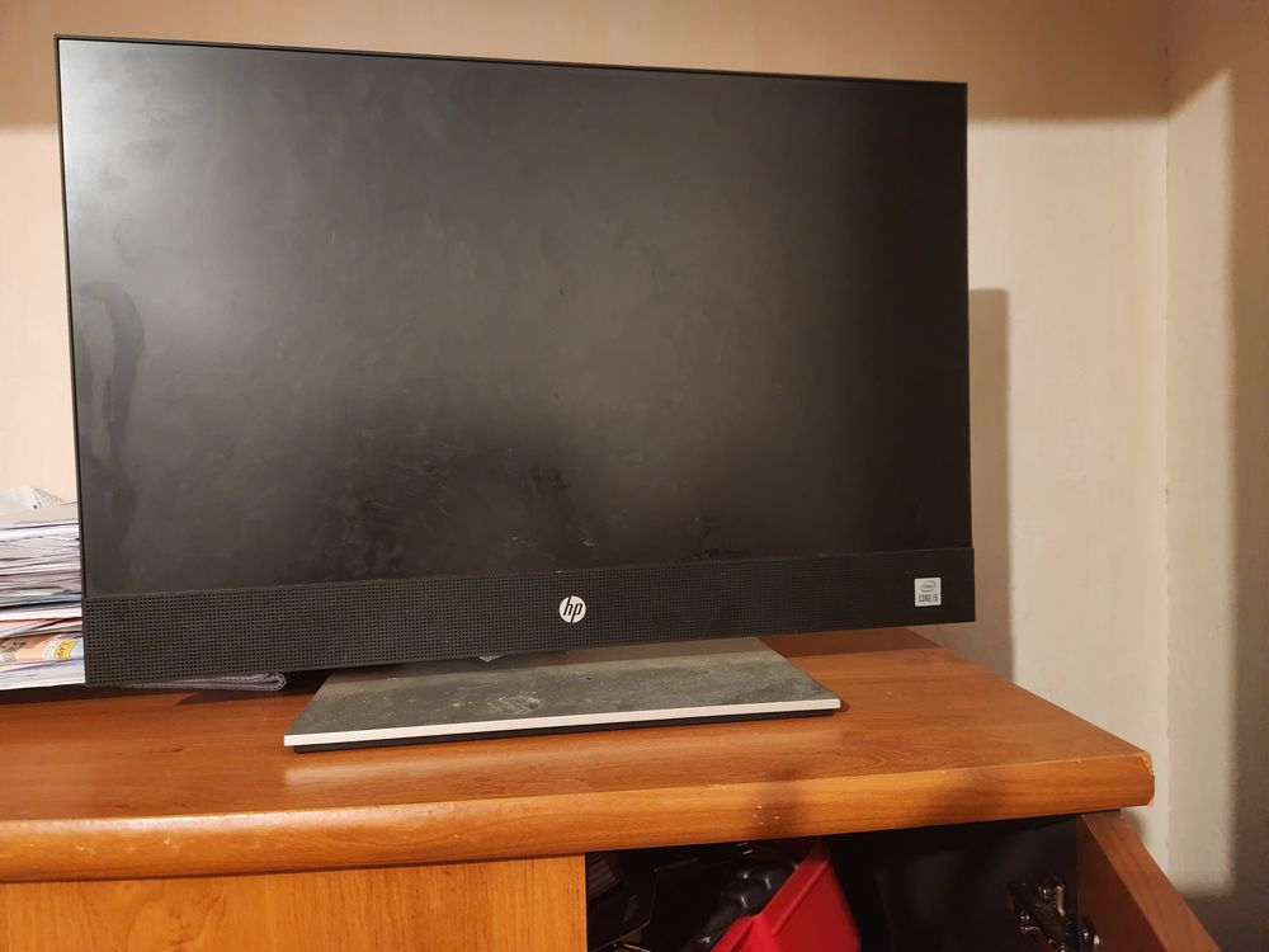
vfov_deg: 58.9
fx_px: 843
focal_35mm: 23
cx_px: 634
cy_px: 476
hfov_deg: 73.9
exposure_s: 1/25
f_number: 1.8
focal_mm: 5.4
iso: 1250
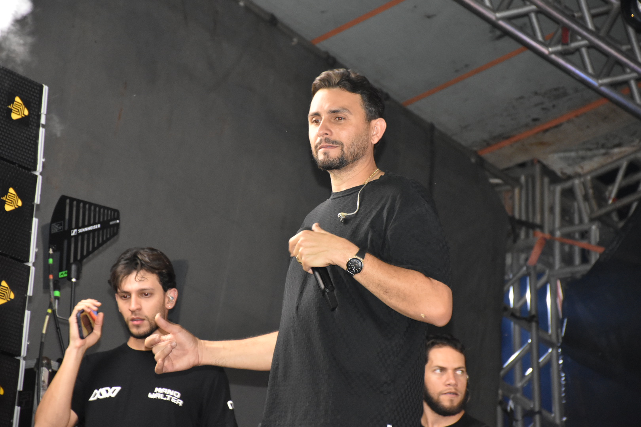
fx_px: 2671
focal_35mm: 150
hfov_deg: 13.7
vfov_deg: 9.1
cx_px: 320
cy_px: 214
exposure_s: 1/100
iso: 3200
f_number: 5.6
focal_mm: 100
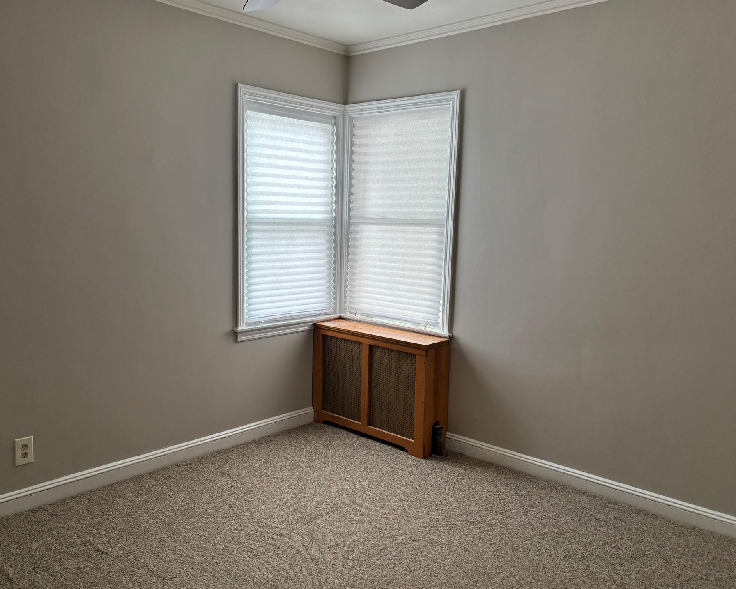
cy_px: 290
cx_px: 328
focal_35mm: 29
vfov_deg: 50.0
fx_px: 632
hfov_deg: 60.3
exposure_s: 1/60
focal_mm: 5.96
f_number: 1.6
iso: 125
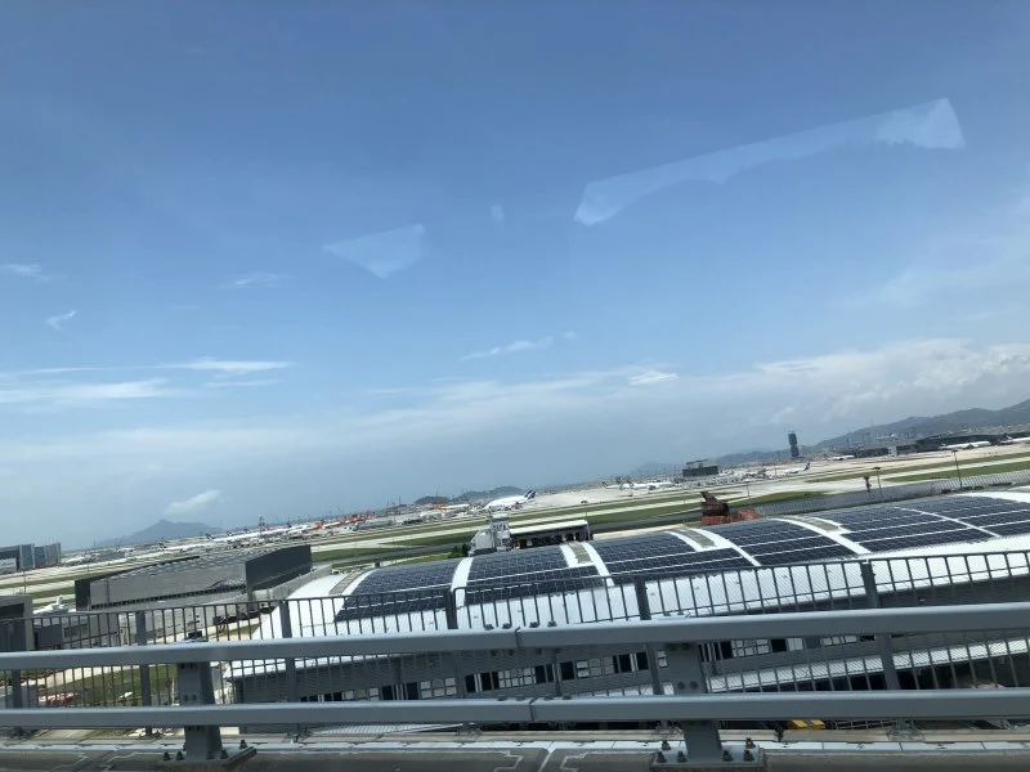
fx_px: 833
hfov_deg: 63.4
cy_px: 386
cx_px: 515
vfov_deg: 49.7
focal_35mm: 28
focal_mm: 4
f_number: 1.8
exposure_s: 1/2825
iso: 20
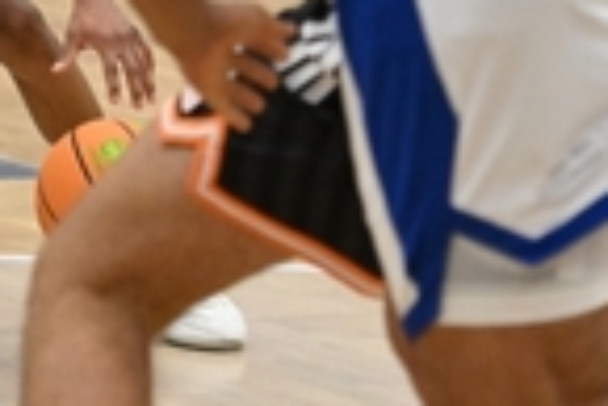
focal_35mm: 406
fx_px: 6864
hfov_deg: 5.0
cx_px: -159
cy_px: -289
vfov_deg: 3.4
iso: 9000
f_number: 2.8
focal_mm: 98
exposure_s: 1/2000
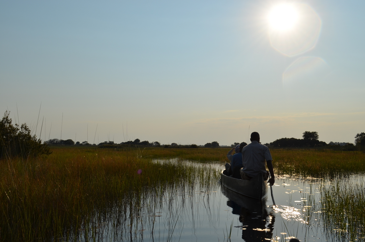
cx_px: 182
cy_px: 121
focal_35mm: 39
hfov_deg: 49.6
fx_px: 395
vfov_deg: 34.1
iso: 100
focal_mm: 26
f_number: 11
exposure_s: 1/500
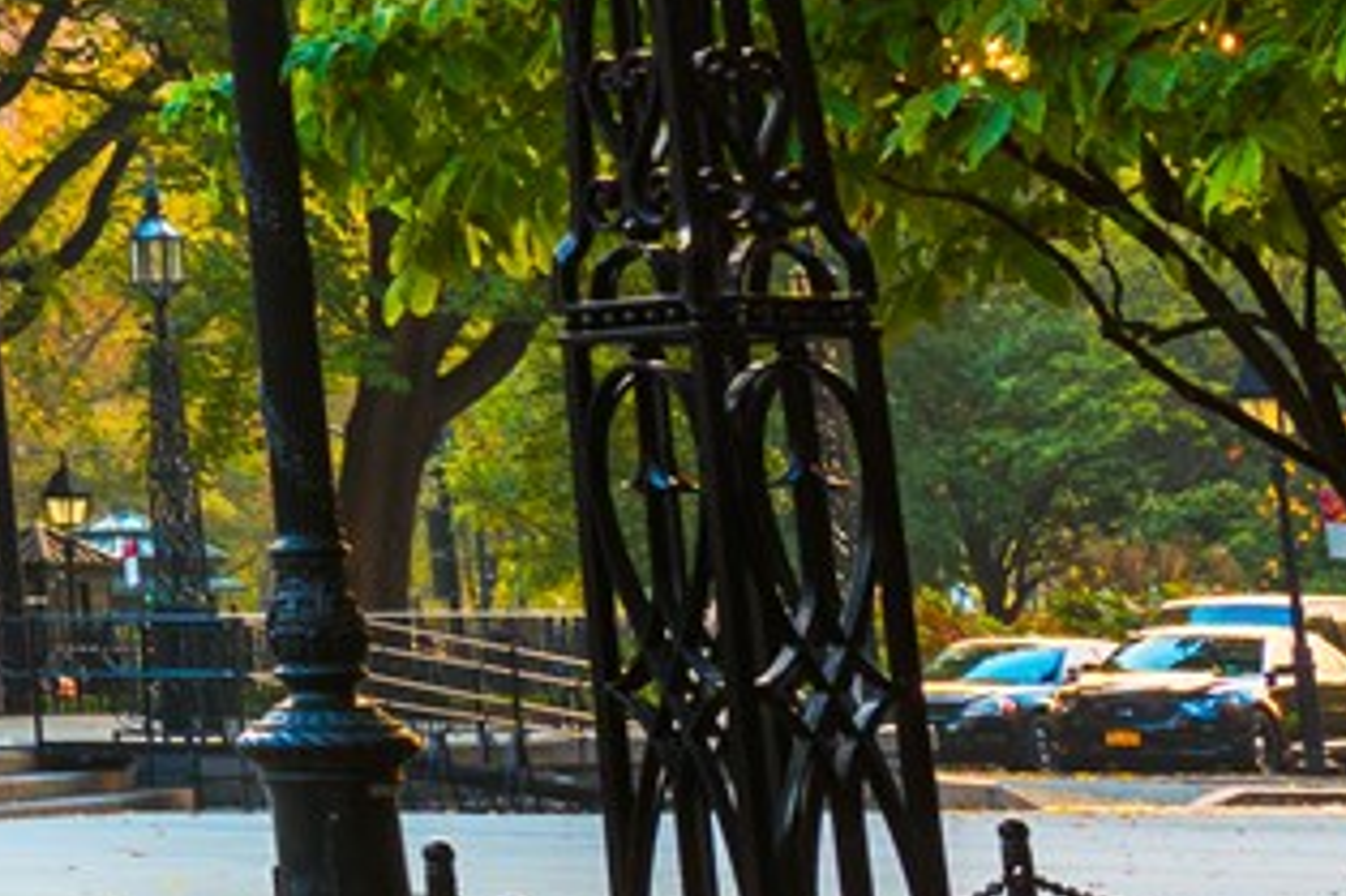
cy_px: -1220
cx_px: -2675
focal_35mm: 204
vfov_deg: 6.4
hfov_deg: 8.5
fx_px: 7623
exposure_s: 1.3
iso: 64
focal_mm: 32
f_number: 16
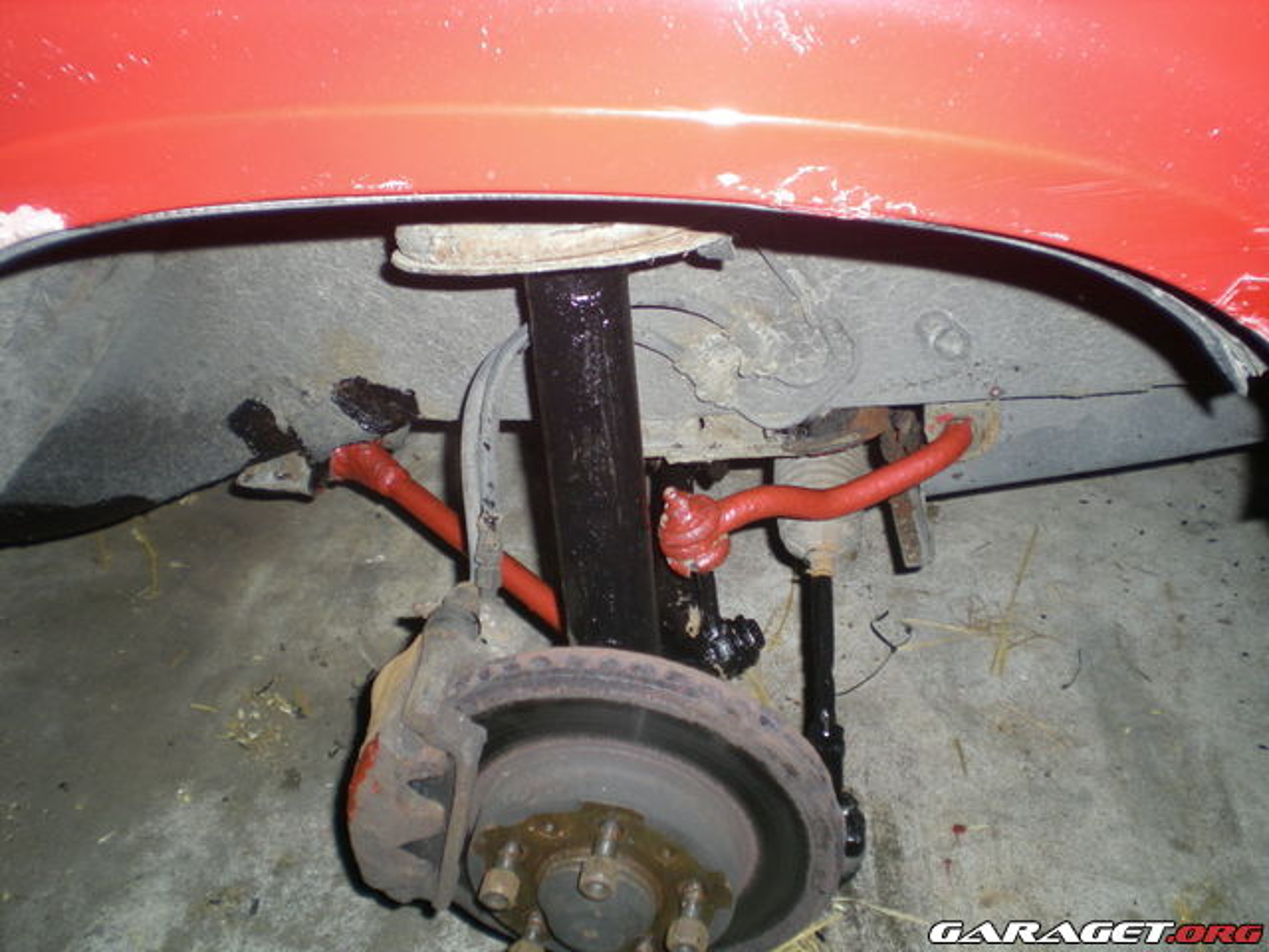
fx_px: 1393
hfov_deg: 49.0
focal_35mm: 38
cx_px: 634
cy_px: 476
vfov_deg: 37.7
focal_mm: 6.3
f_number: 3.1
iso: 117
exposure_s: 1/60
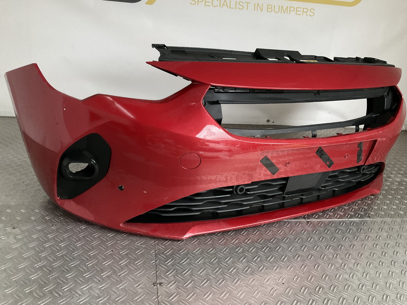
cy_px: 152
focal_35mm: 29
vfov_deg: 48.2
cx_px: 204
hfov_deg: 61.7
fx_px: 341
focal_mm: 3
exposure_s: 1/25
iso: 400
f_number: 1.8
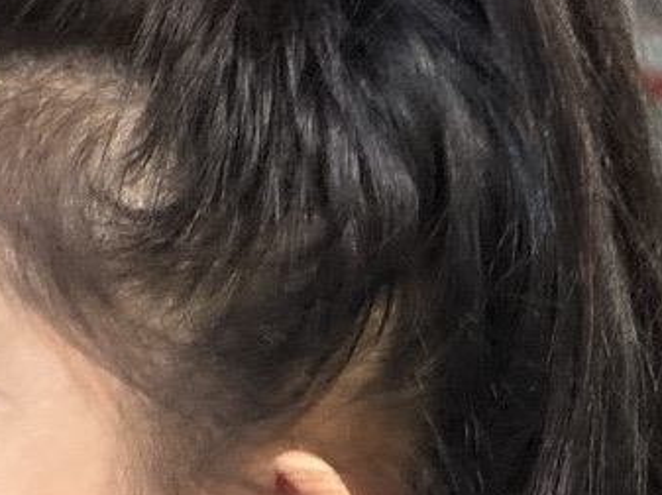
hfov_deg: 5.4
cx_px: 980
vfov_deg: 4.1
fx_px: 6973
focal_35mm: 365
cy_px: 0
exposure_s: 1/25
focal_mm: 15.66
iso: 500
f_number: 2.8
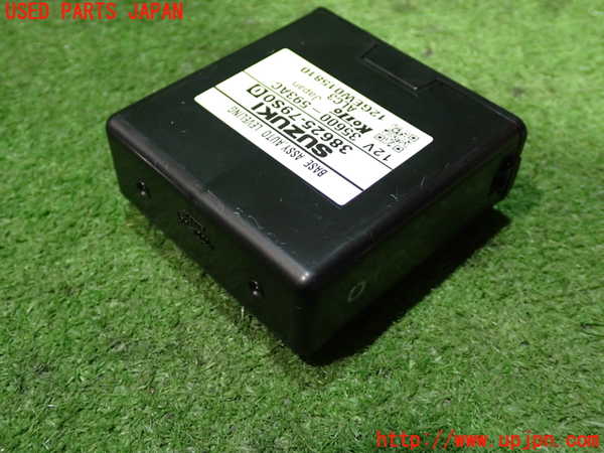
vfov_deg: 35.1
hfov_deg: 45.8
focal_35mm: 41
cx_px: 302
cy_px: 226
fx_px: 715
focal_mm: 7.31
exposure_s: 1/15
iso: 800
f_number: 2.8
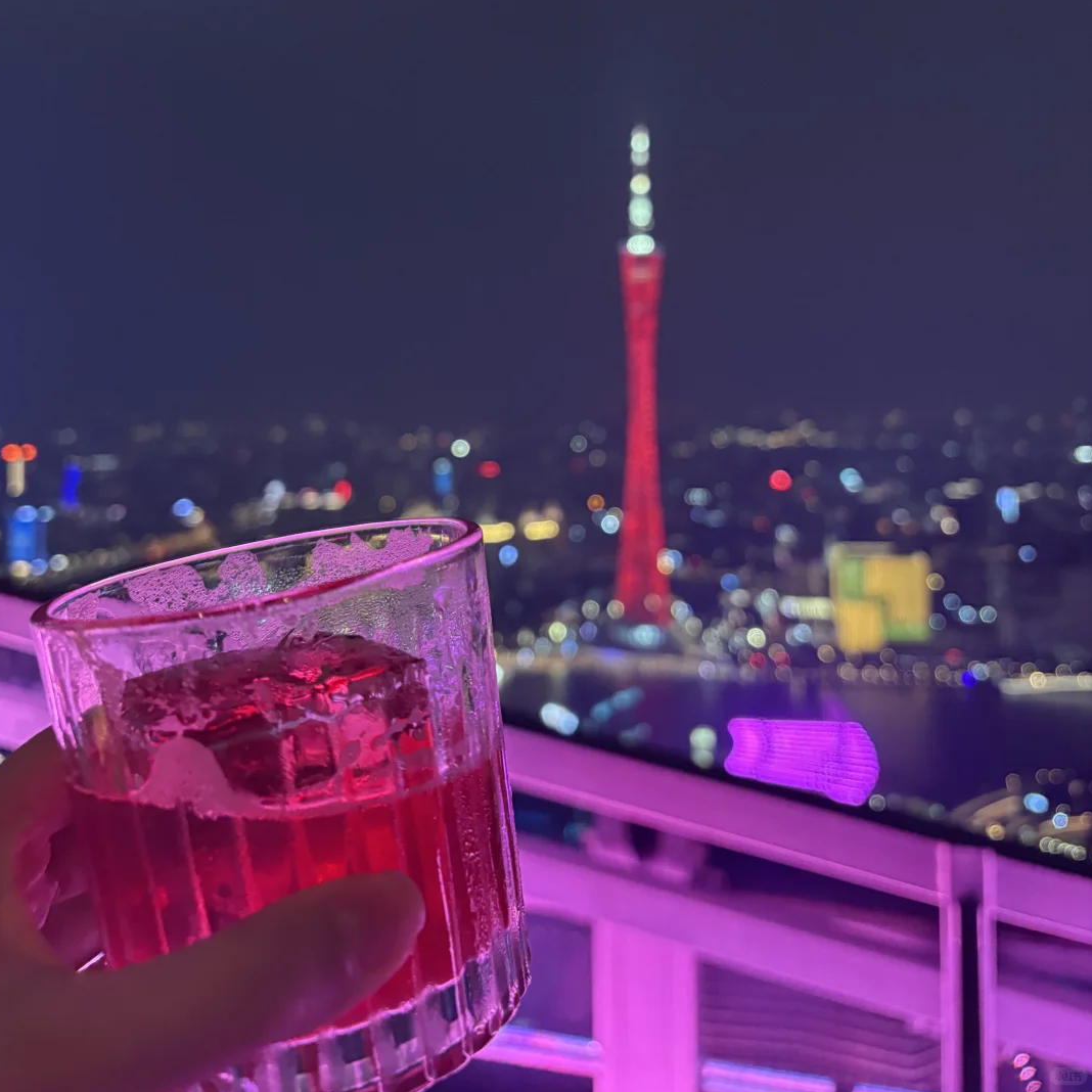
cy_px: 358
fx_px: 1106
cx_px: 544
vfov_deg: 51.5
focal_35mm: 31
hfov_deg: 52.5
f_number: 1.6
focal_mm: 5.96
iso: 500
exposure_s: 1/29
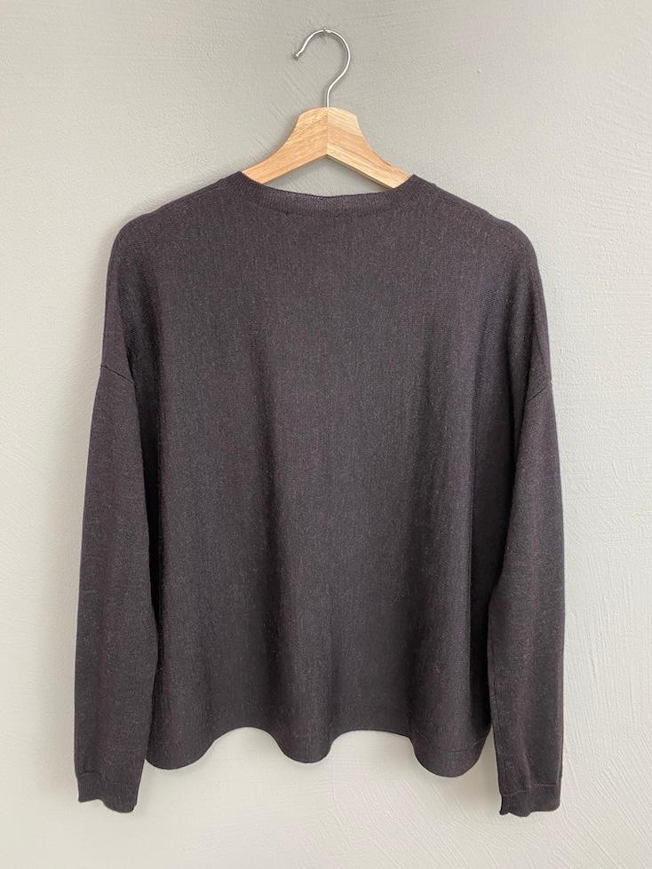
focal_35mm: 26
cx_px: 326
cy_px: 434
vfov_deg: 67.3
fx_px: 653
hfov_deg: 53.1
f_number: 1.8
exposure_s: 1/50
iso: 80
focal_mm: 4.25
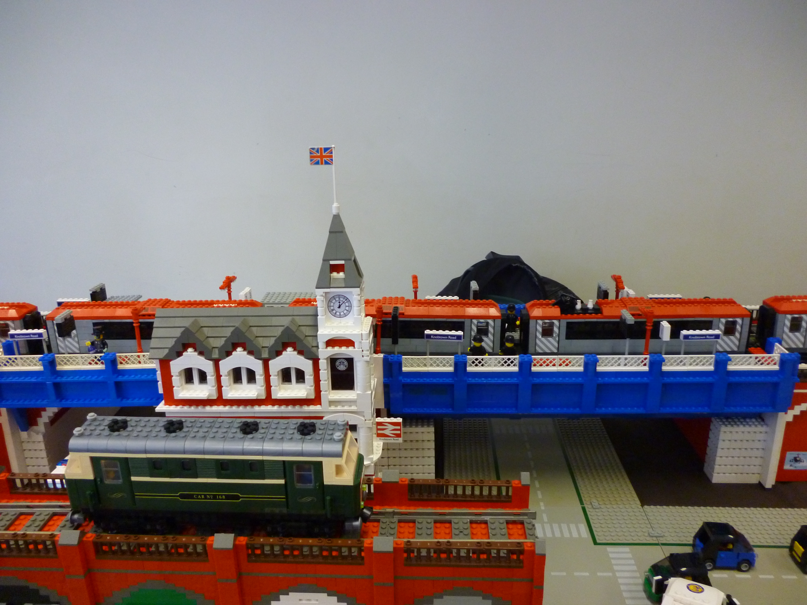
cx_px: 404
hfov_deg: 63.4
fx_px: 653
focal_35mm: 28
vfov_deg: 49.7
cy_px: 302
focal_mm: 5
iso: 320
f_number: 3.1
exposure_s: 1/60
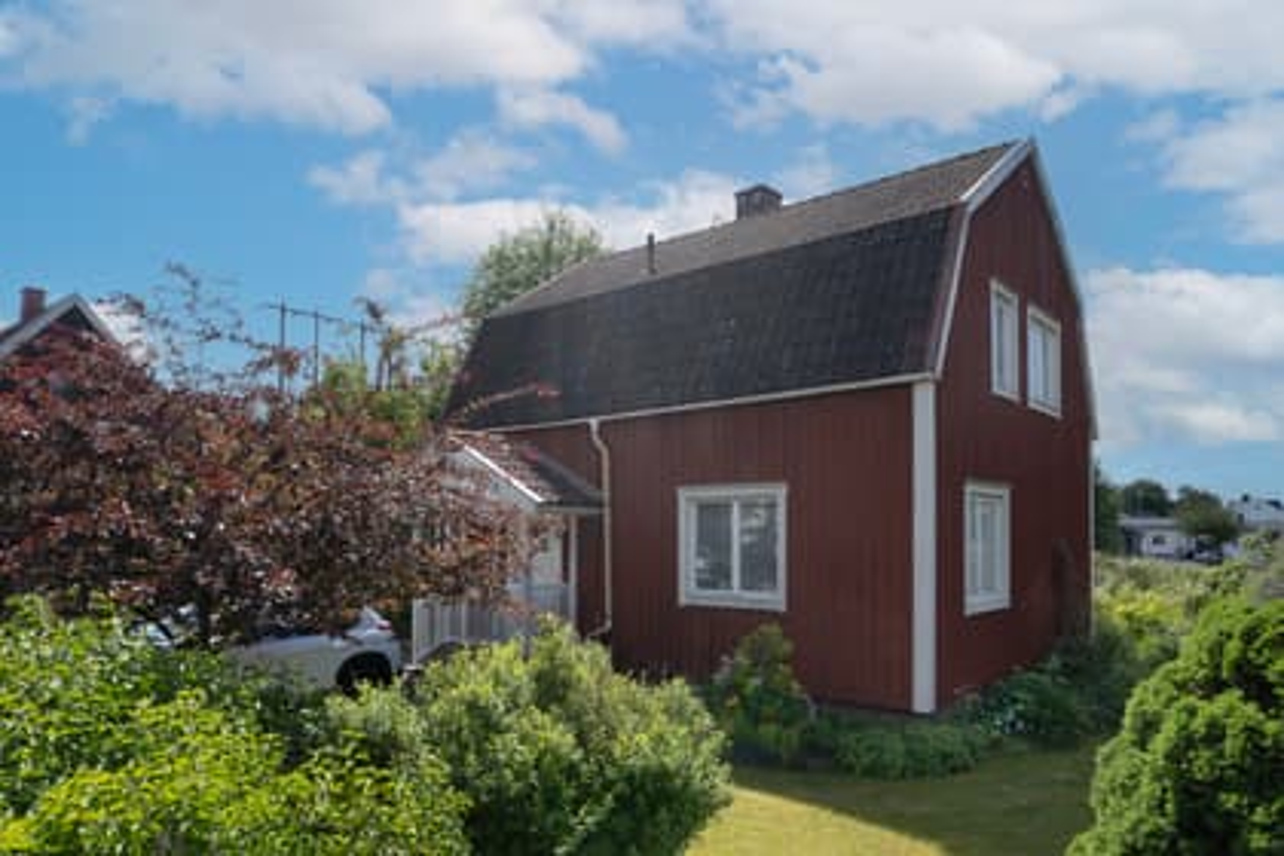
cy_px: 428
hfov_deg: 73.7
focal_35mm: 24
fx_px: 856
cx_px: 642
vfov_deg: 53.1
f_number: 10
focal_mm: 16
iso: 100
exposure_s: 1/160
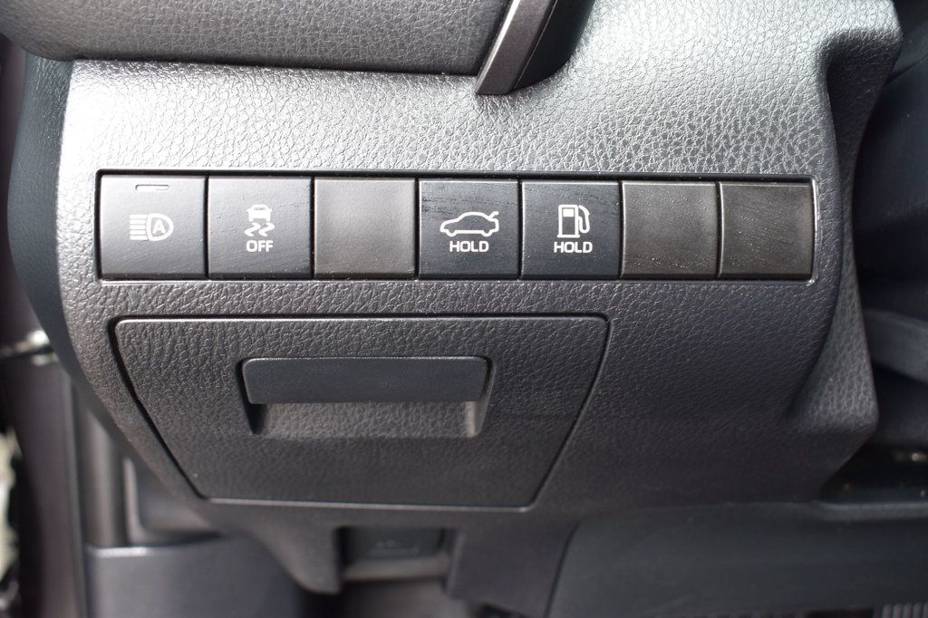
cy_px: 309
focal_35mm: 38
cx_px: 464
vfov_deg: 35.5
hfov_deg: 51.3
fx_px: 966
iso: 400
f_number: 6.3
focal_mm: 25
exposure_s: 1/20
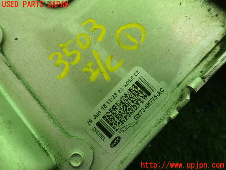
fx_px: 163
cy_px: 85
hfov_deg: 69.4
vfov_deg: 54.9
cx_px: 113
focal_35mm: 25
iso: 100
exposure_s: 1/125
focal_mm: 4.5
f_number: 2.8
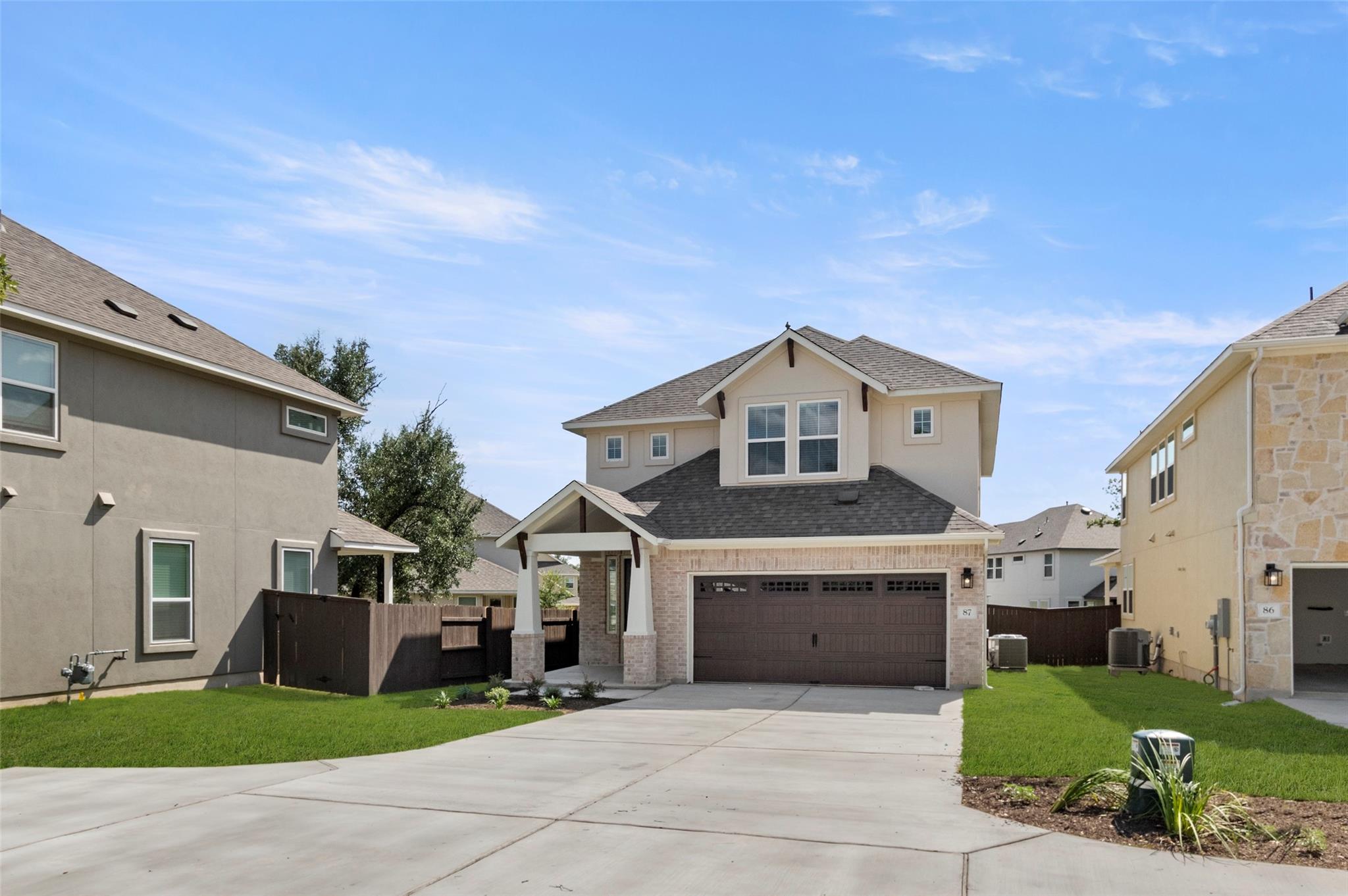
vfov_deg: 59.4
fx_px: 786
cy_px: 448
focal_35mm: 21
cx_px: 674
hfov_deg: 81.2
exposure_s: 1/800
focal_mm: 14
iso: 400
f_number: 8
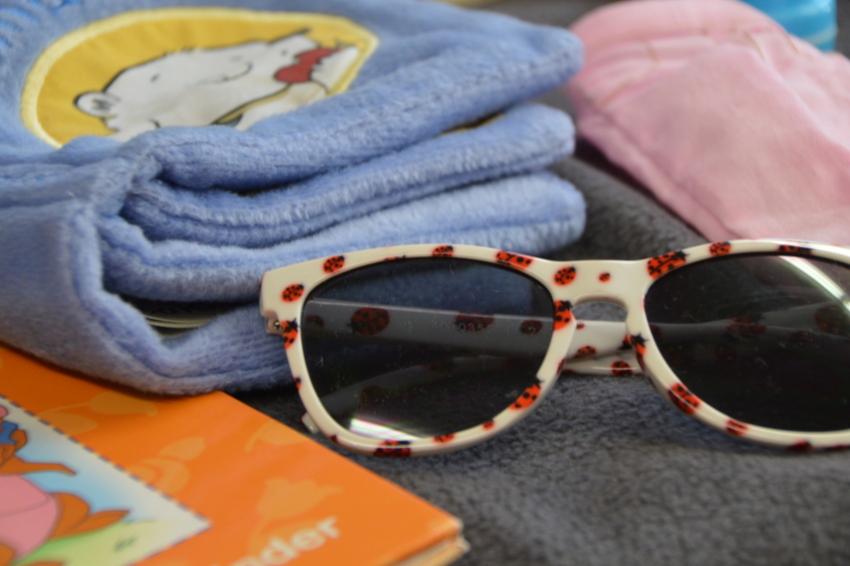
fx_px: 3010
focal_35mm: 128
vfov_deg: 10.7
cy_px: 283
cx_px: 425
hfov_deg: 16.1
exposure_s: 1/60
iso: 720
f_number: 5.6
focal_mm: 85
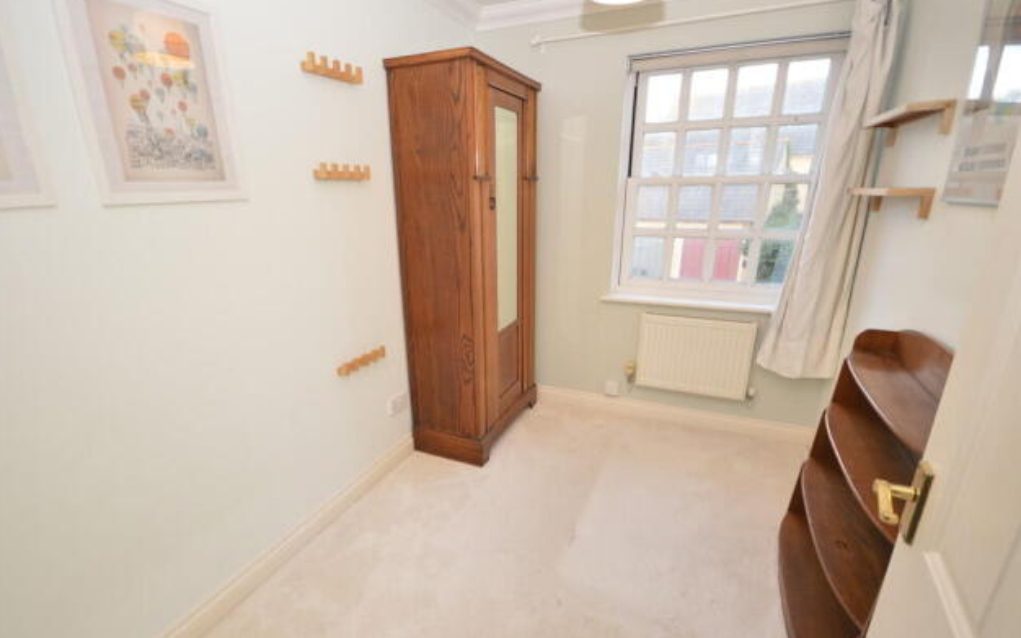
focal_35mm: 16
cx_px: 489
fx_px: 445
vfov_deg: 71.1
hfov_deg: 97.8
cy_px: 344
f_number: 4
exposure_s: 1/60
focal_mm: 10
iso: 400
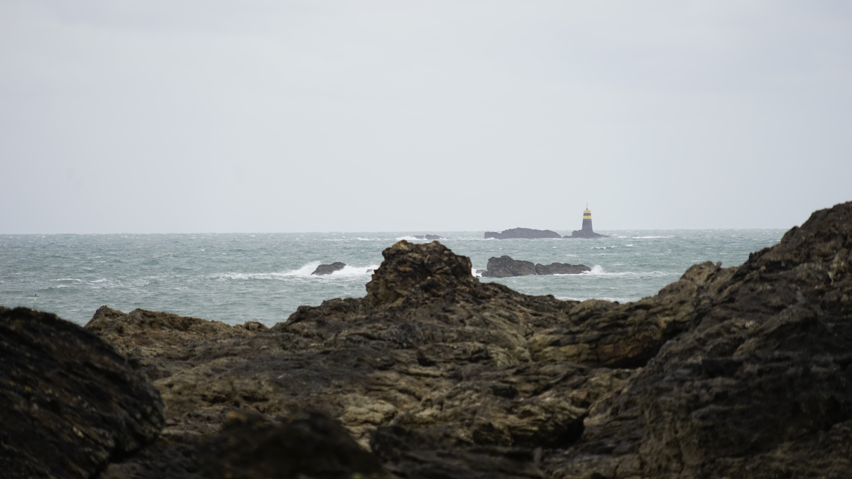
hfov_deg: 8.6
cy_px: 226
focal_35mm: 252
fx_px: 5693
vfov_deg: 4.8
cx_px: 426
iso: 100
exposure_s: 1/250
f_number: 6.3
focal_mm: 240
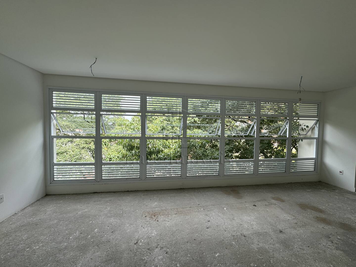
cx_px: 178
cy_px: 134
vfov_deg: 85.7
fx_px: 144
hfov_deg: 102.1
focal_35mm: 14
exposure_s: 1/288
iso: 40
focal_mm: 2.22
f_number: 2.2
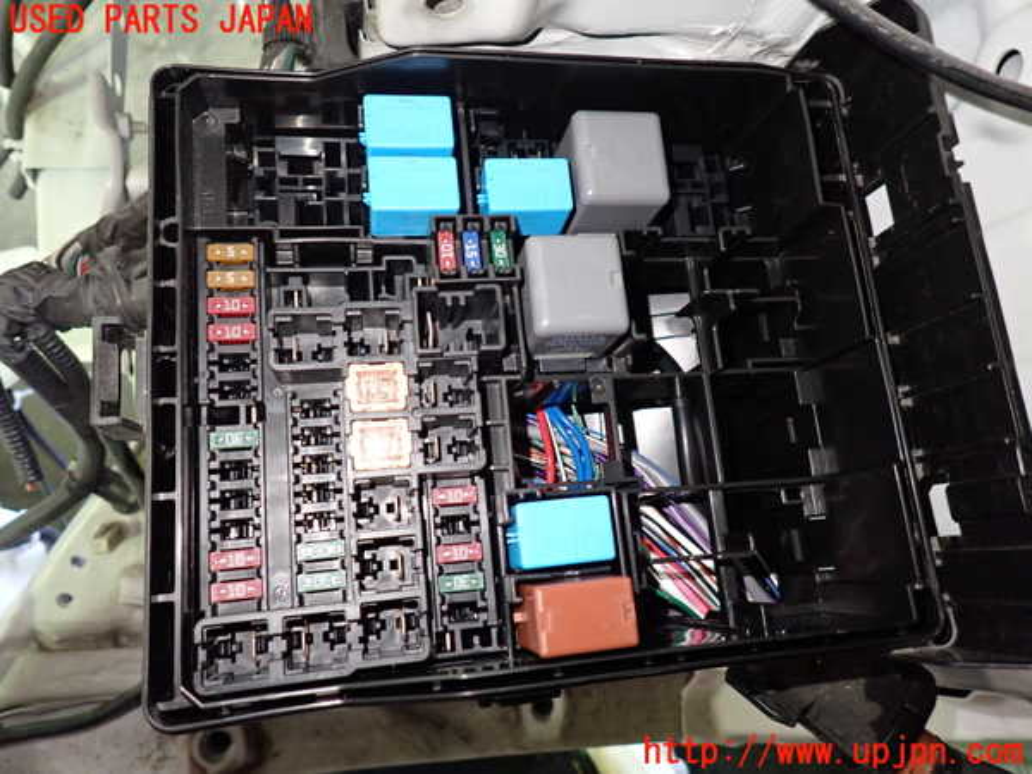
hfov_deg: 69.4
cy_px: 387
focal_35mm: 25
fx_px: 745
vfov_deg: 54.9
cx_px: 516
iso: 640
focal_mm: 4.5
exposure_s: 1/30
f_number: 2
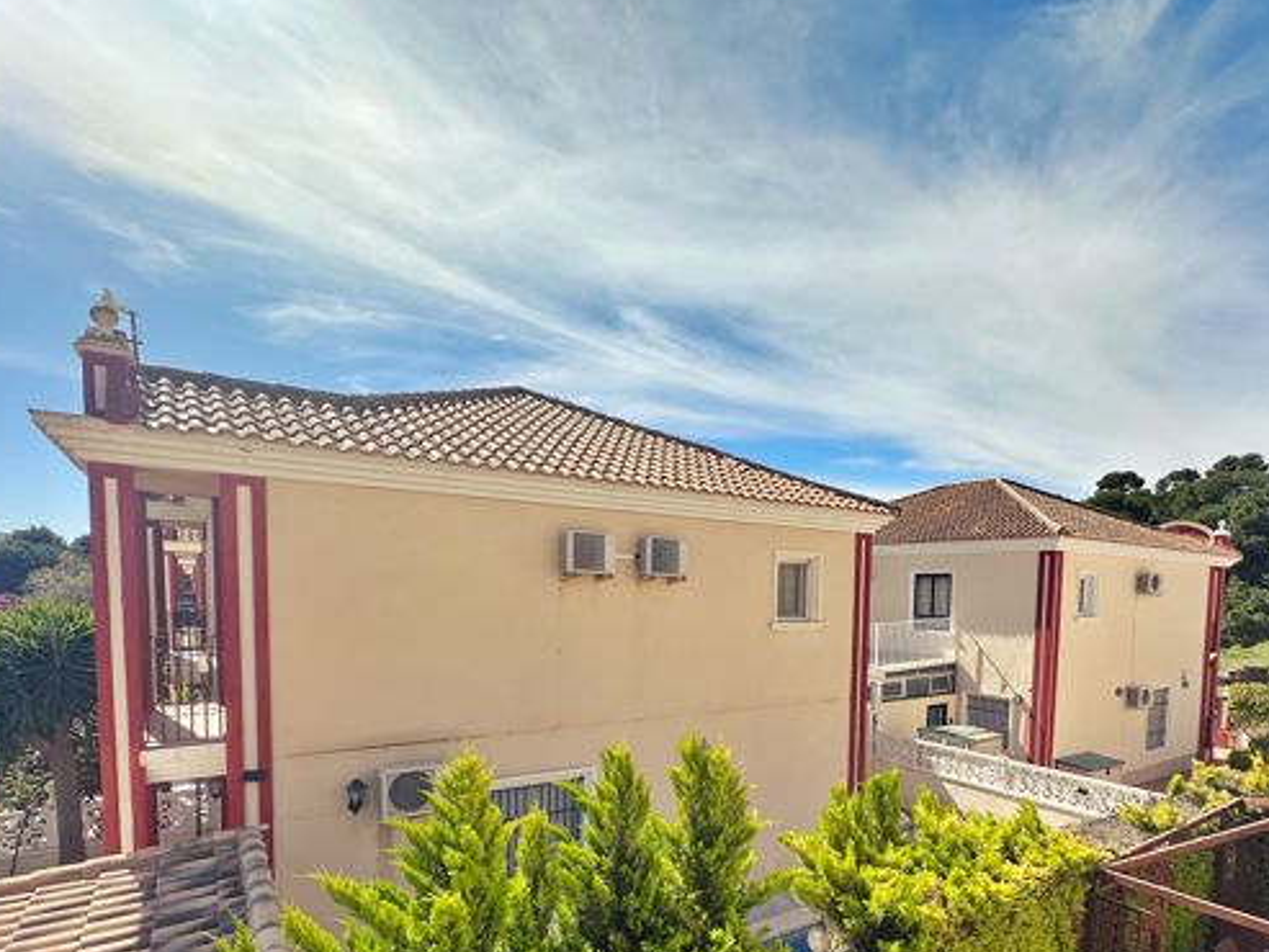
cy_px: 638
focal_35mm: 20
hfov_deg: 81.0
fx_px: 733
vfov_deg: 64.2
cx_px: 748
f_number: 2.2
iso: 40
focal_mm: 2.22
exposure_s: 1/2506
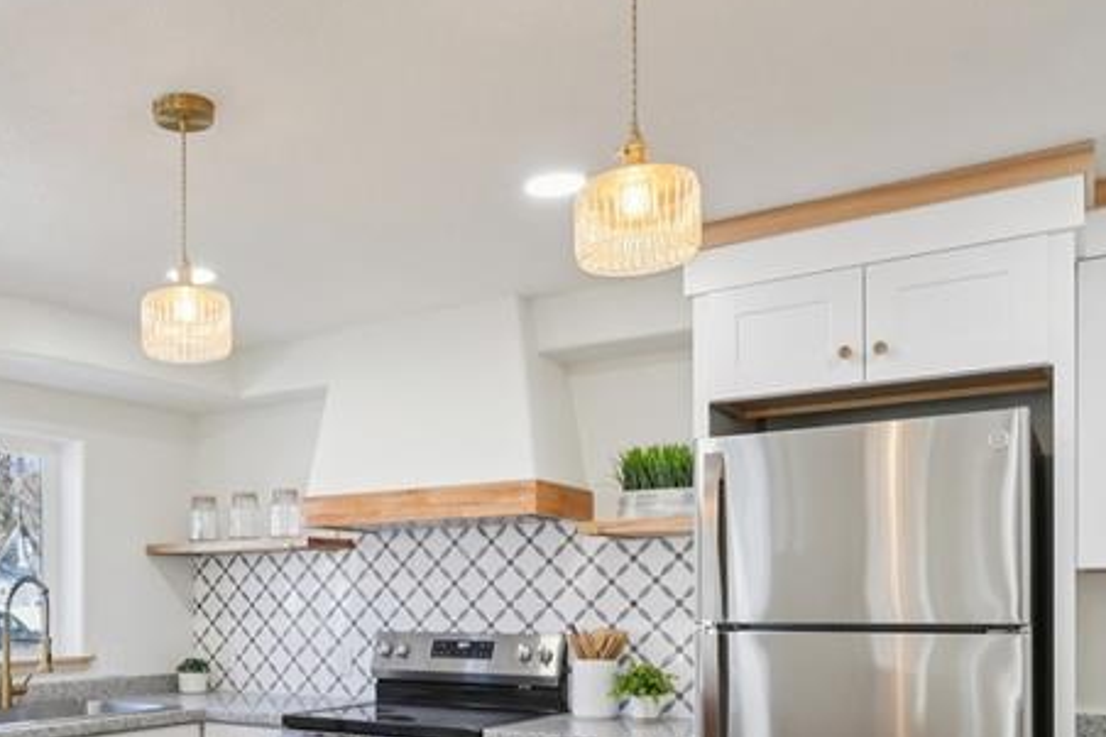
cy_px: 607
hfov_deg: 54.1
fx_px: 1044
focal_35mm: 34
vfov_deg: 37.2
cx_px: 323
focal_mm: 10
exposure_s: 1/60
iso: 800
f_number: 8
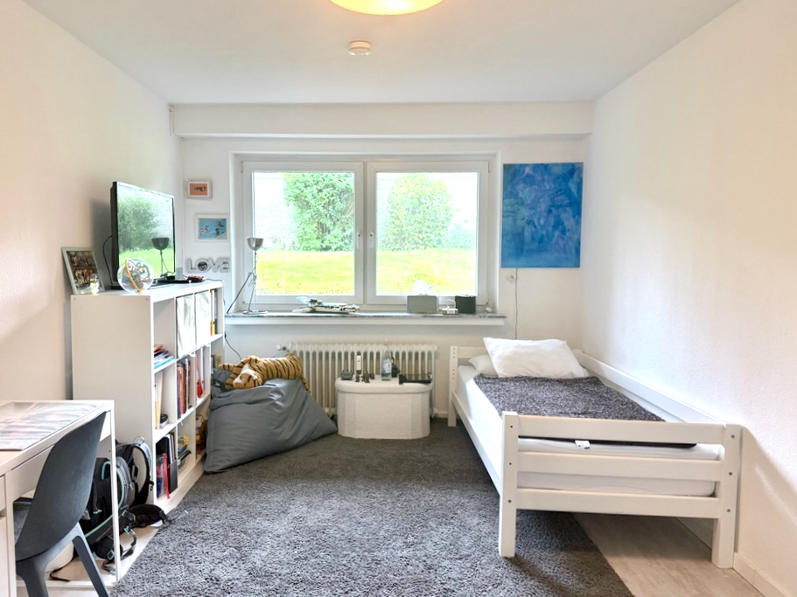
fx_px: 553
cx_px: 398
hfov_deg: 71.6
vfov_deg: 56.8
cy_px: 298
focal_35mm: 24
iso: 160
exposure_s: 1/50
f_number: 1.78
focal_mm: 6.76
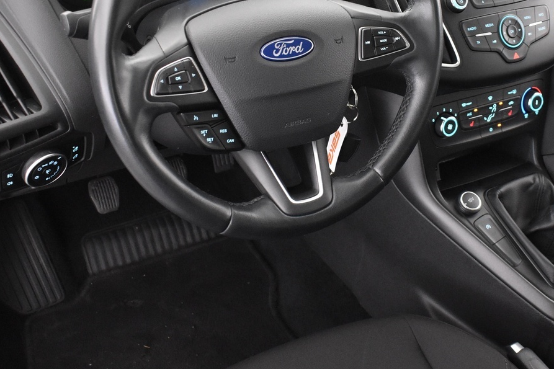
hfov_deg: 40.2
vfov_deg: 27.4
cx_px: 327
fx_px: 754
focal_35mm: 49
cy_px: 146
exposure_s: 1/25
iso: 3200
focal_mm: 18
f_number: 3.5
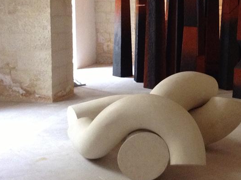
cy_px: 60
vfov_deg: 22.8
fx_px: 445
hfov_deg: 28.9
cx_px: 224
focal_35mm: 64
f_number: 2.4
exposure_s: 1/25
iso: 250
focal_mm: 3.3
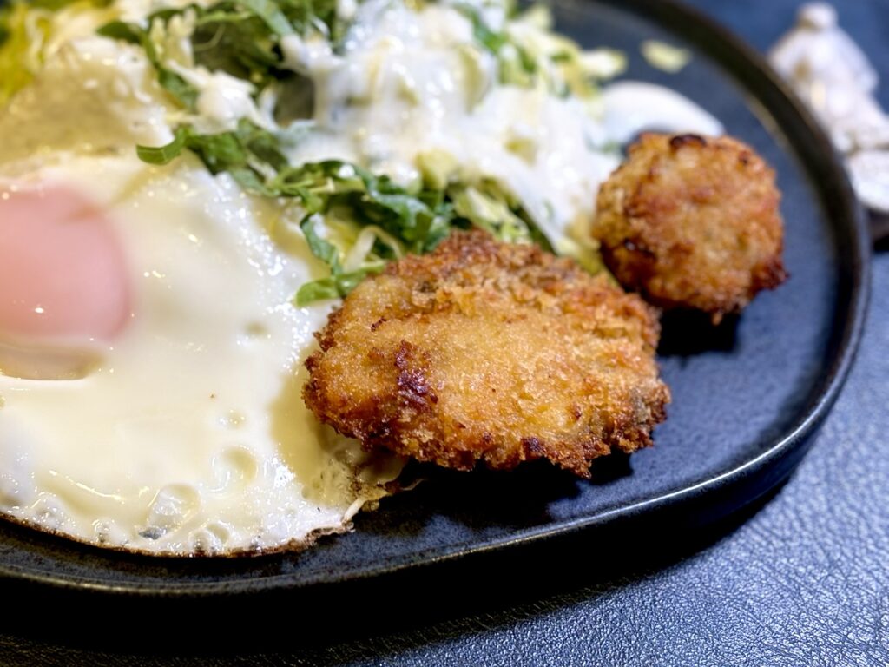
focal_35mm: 52
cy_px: 334
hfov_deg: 36.8
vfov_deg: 28.0
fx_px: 1335
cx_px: 444
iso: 32
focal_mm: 5.96
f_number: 1.6
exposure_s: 1/50
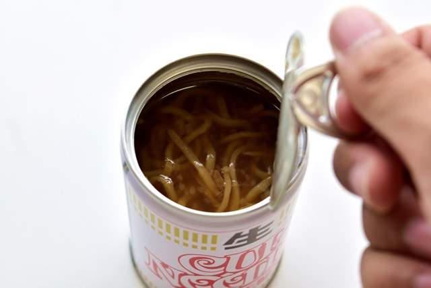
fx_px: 862
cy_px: 144
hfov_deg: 28.1
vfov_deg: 18.9
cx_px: 216
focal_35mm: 72
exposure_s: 1/160
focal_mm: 48
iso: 500
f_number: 5.6
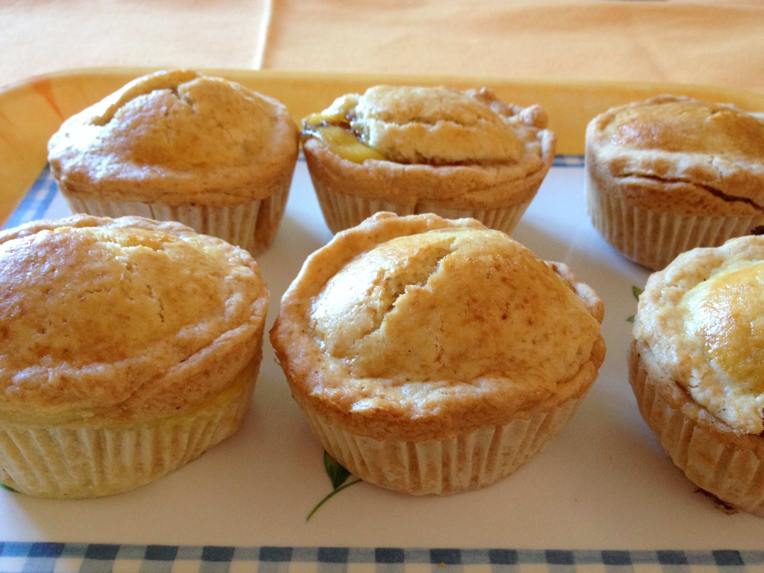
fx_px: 772
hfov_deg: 52.6
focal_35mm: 35
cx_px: 382
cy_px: 286
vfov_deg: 40.7
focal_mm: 4.28
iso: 160
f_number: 2.4
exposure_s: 1/20
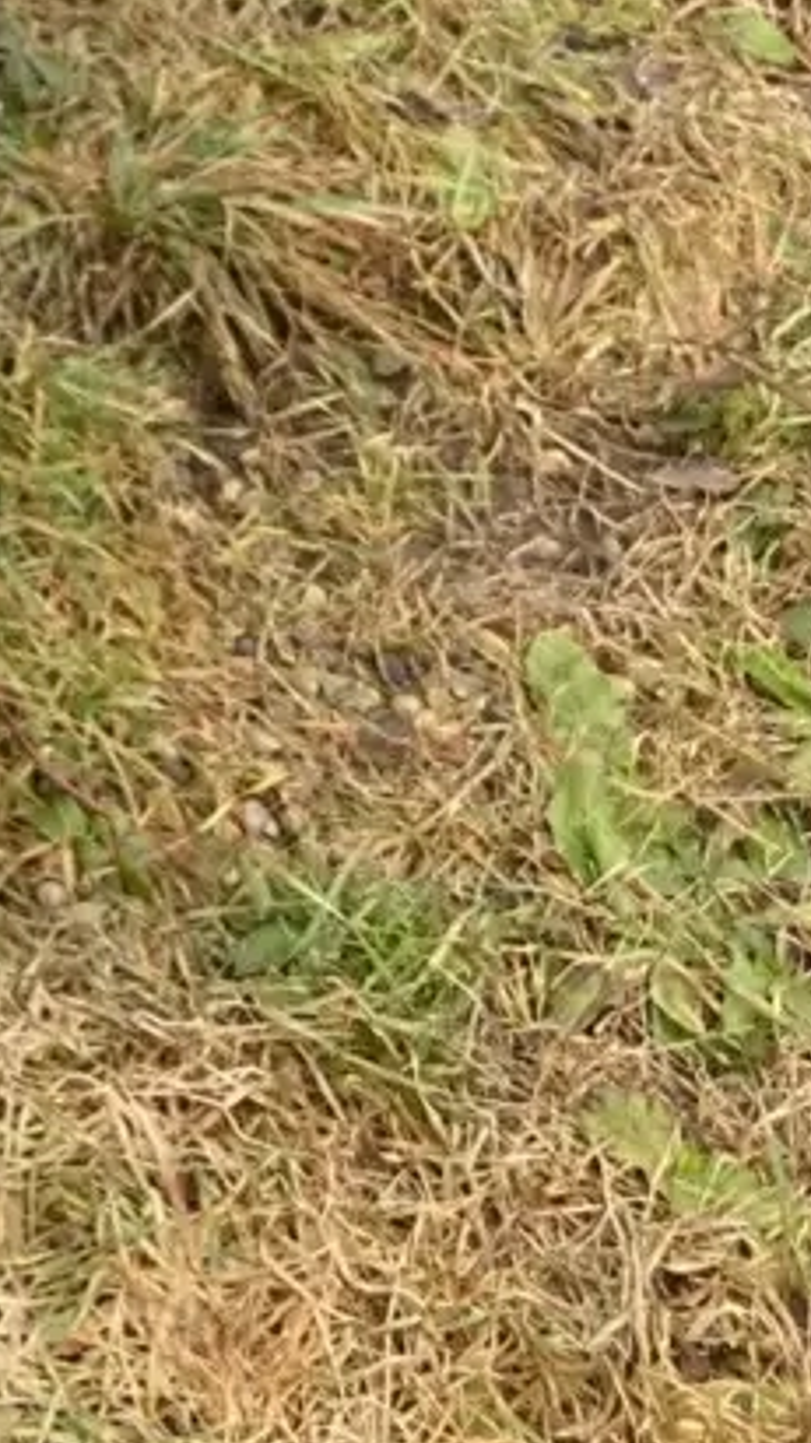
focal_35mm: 92
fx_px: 3519
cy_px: -643
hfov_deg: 12.1
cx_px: -653
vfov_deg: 20.3
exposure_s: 1/176
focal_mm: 4.25
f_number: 1.8
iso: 32
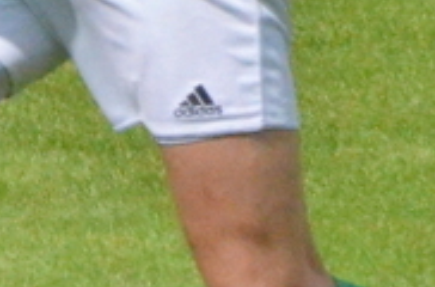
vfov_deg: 0.5
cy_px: -195
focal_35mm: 2971
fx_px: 35776
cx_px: -497
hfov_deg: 0.7
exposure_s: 1/8000
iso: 6400
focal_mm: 300
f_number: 14
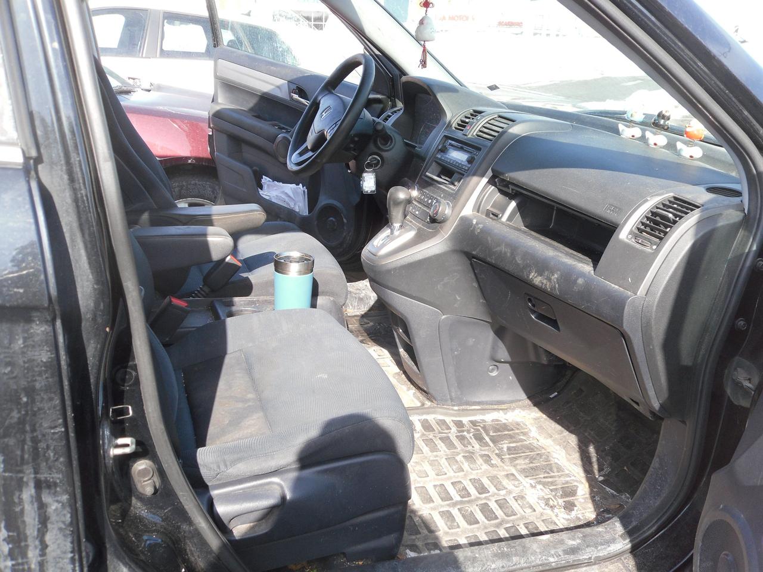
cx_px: 382
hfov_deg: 52.6
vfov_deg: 40.7
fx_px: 771
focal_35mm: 35
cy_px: 286
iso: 80
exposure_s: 1/145
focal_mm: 6.3
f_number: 3.5
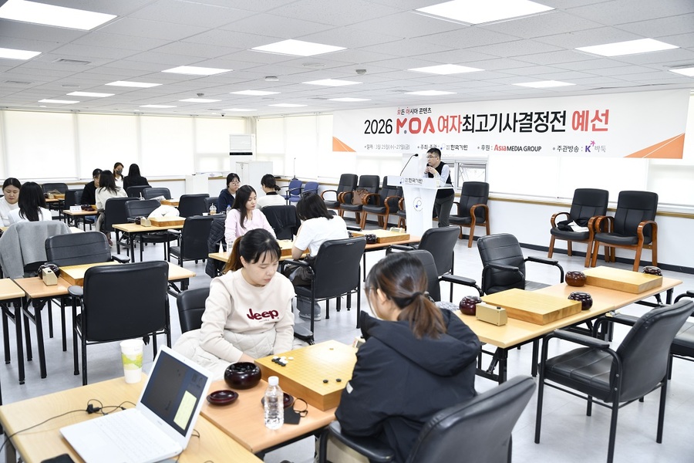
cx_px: 347
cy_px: 232
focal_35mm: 31
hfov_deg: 60.3
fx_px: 598
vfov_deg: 42.3
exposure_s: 1/200
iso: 800
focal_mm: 31
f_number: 3.5
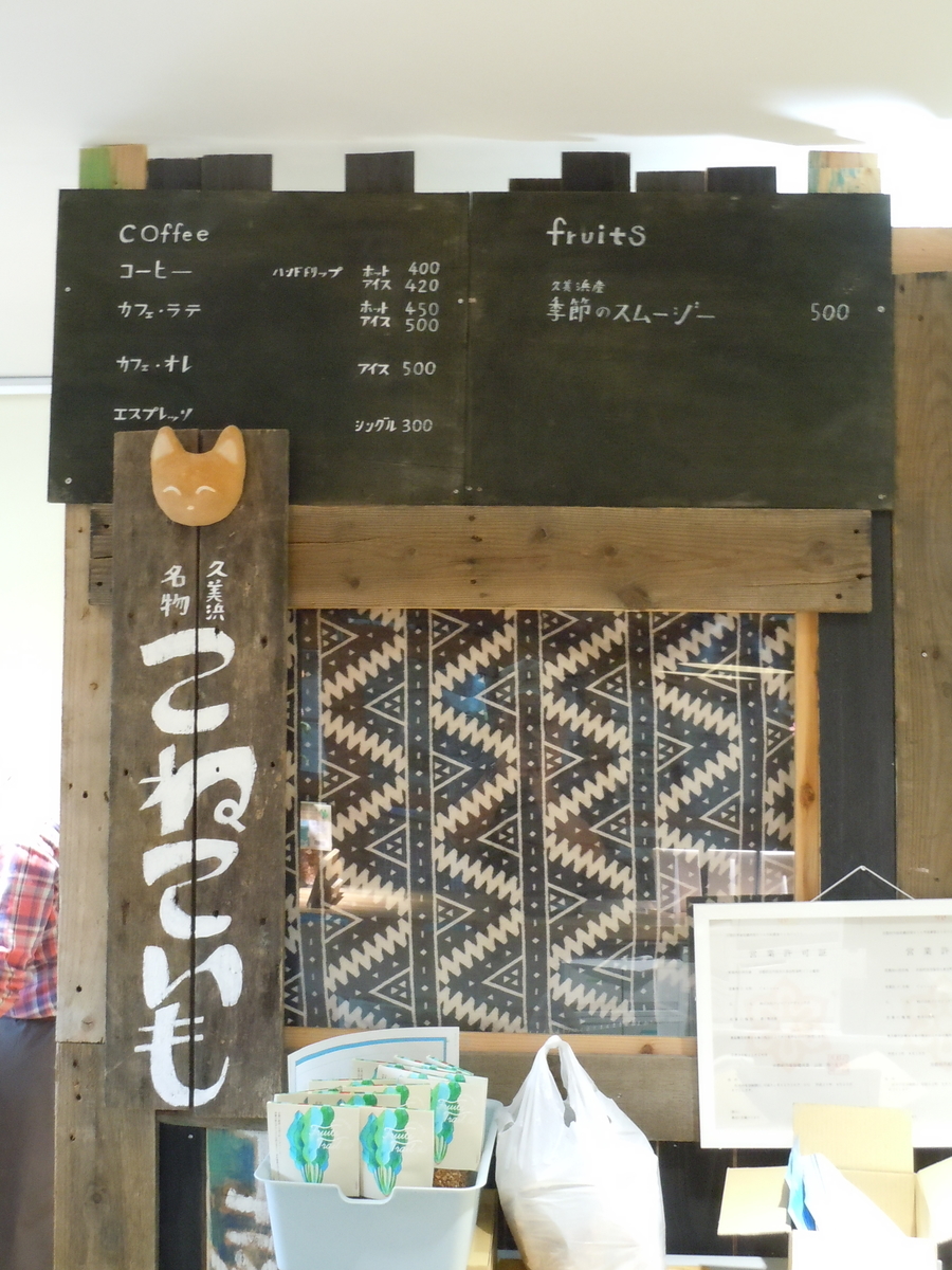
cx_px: 476
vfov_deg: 47.9
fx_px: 1430
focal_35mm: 39
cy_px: 635
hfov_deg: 36.8
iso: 800
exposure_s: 1/10
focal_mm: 6.9
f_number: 4.3
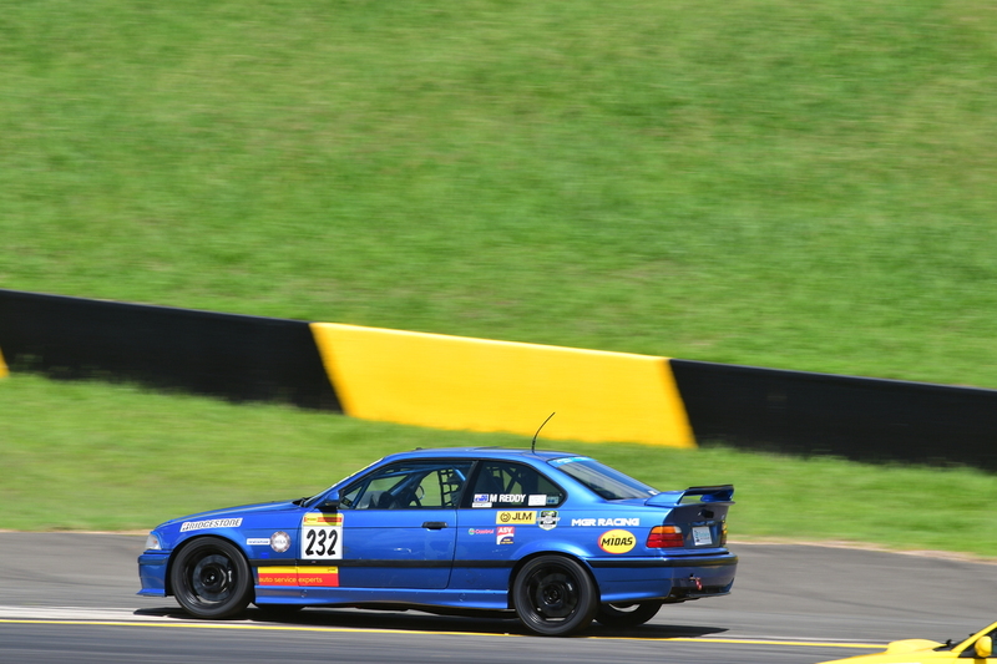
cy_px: 332
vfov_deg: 2.4
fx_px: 15782
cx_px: 498
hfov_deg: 3.6
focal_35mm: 570
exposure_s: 1/125
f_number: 11
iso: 100
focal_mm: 380
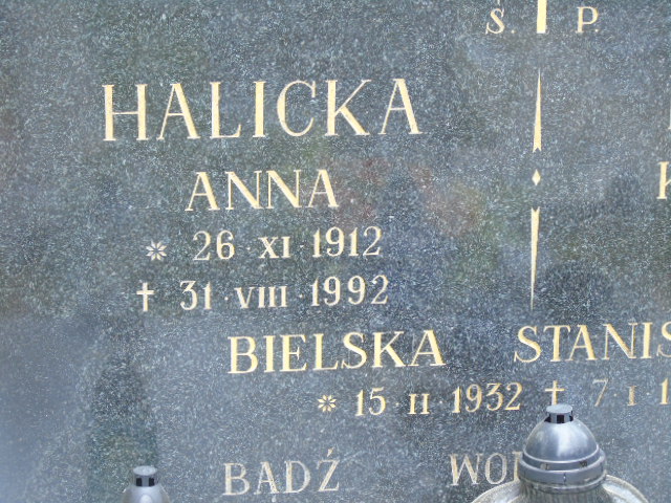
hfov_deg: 15.9
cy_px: 252
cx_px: 336
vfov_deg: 12.0
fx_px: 2404
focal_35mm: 124
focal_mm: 22
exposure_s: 1/50
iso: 160
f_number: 4.6
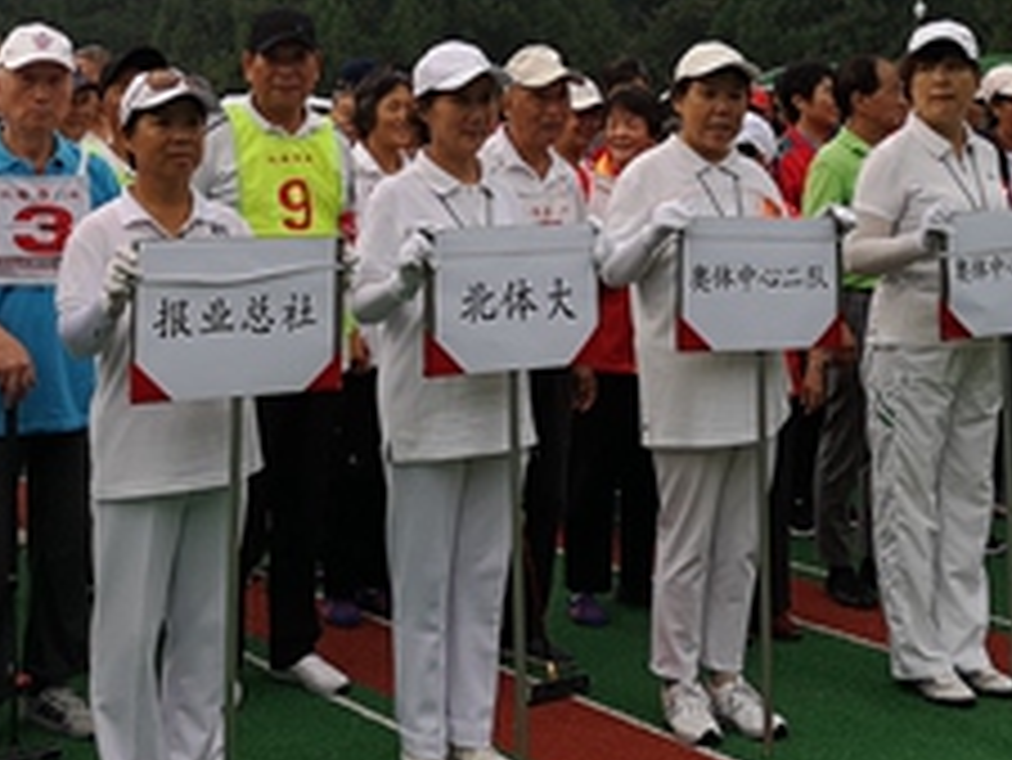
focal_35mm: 72
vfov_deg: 19.8
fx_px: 2106
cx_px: 441
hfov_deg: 27.0
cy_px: 0
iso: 50
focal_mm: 3.95
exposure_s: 1/1203
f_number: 1.8
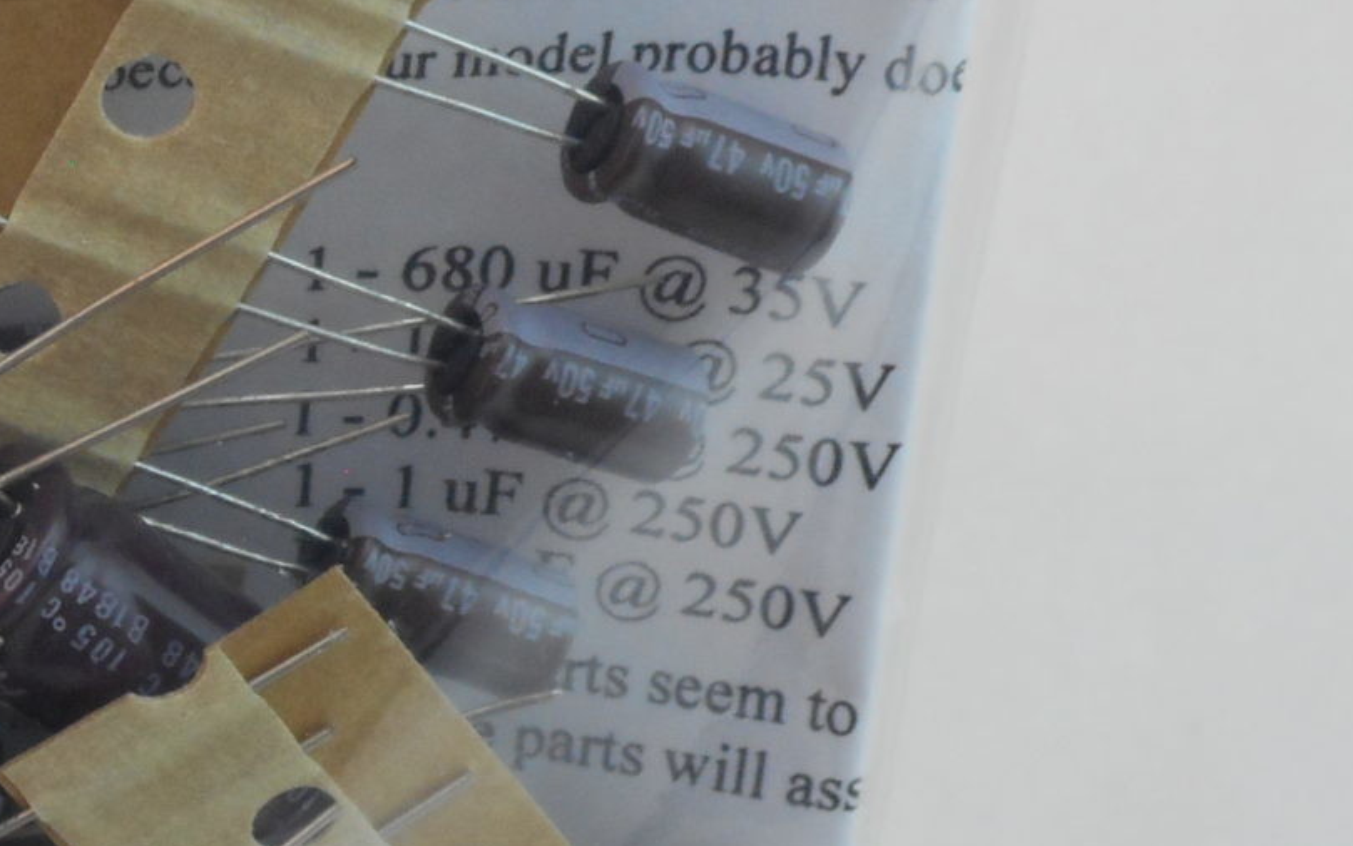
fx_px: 6307
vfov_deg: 7.7
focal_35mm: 171
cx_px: -294
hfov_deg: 12.0
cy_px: 308
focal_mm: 9.1
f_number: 4.9
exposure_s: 1/30
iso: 160
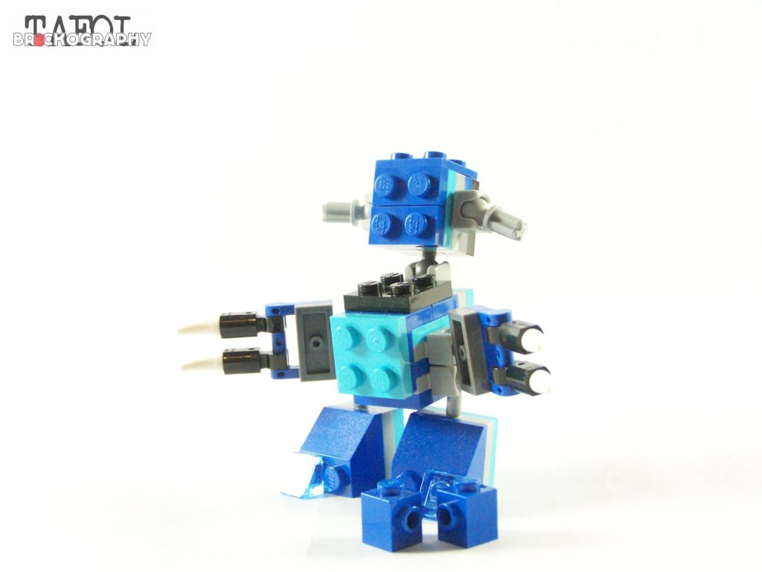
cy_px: 286
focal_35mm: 64
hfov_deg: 30.3
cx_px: 381
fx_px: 1409
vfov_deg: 22.9
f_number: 3.6
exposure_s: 1/60
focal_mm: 10.7
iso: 400
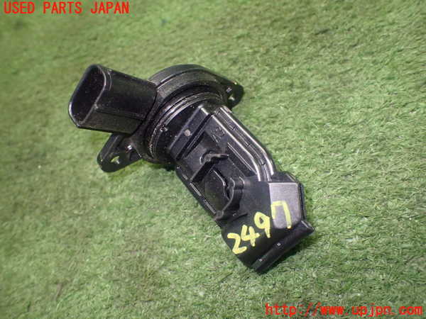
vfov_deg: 46.8
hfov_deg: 60.0
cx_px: 213
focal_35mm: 30
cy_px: 160
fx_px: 369
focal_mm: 5.4
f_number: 2.3
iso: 800
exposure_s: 1/125
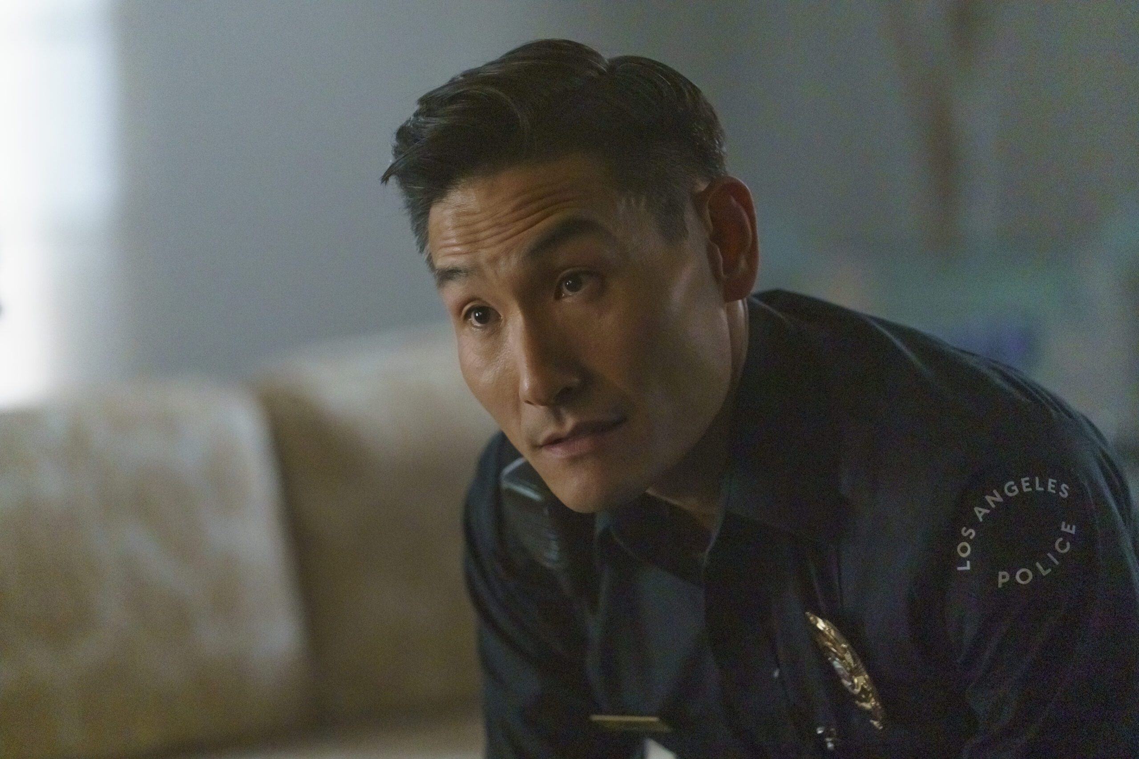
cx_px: 570
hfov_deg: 10.3
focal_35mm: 200
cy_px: 380
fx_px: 6328
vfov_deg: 6.9
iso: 4000
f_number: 3.2
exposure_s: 1/160
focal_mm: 200
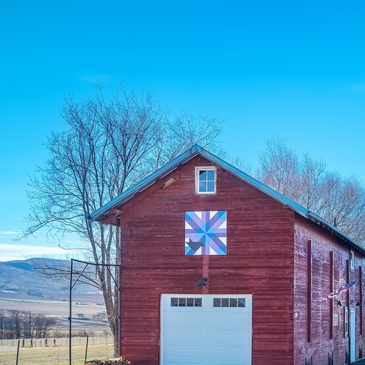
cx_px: 357
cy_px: 310
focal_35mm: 57
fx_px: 680
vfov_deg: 29.1
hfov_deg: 28.4
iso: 200
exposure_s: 1/160
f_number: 11
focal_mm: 22
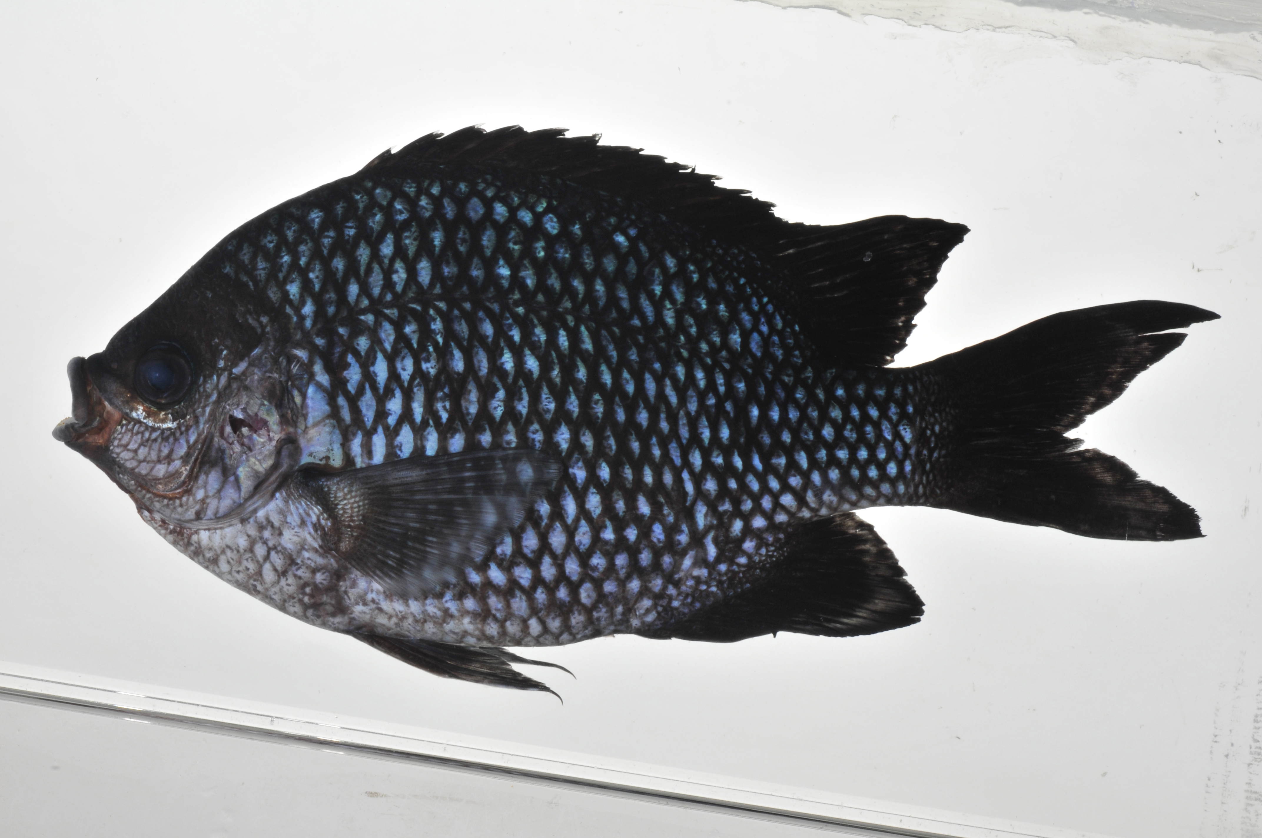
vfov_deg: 8.7
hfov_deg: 13.1
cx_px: 631
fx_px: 5514
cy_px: 419
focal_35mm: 158
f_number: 25
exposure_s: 1/60
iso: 200
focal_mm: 105
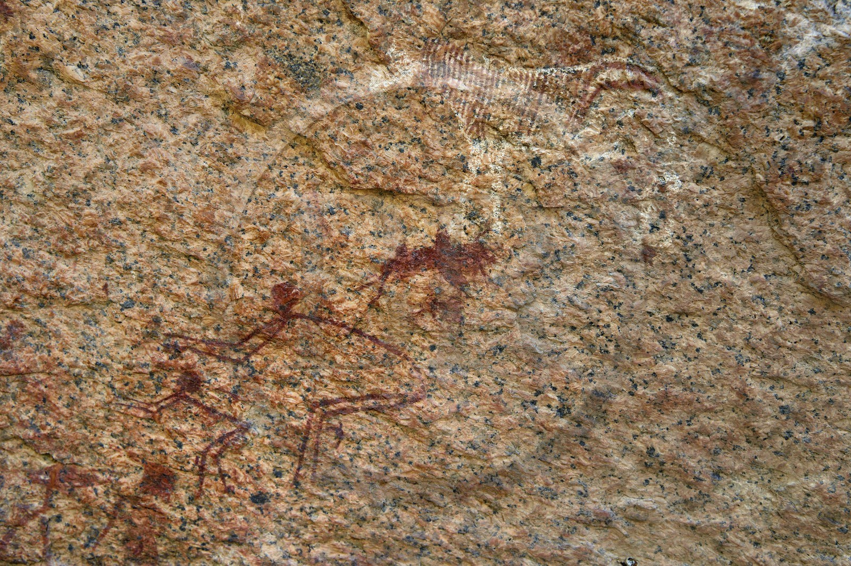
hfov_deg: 39.6
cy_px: 283
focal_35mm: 50
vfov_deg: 26.9
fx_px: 1181
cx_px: 426
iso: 400
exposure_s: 1/200
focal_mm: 50
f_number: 8
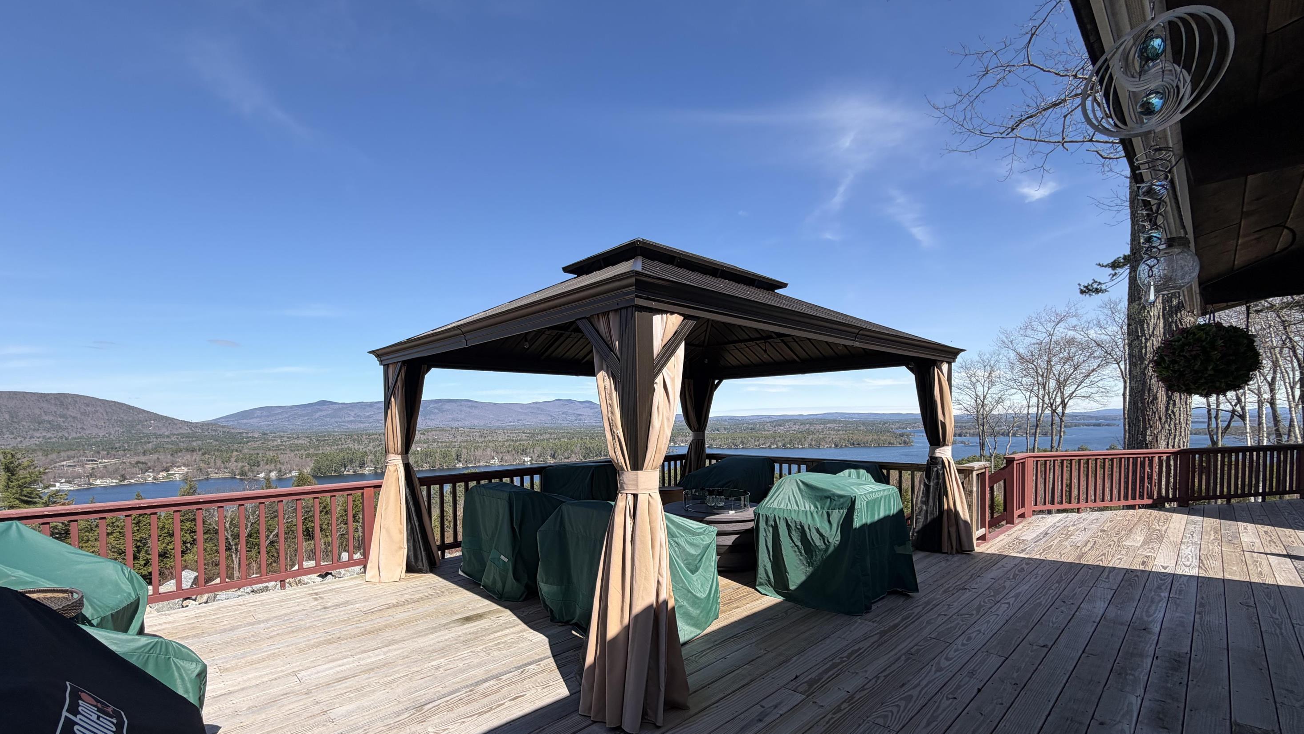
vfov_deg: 66.6
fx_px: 553
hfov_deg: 99.3
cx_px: 627
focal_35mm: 16
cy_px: 434
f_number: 2.2
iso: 20
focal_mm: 2.22
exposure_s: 1/770
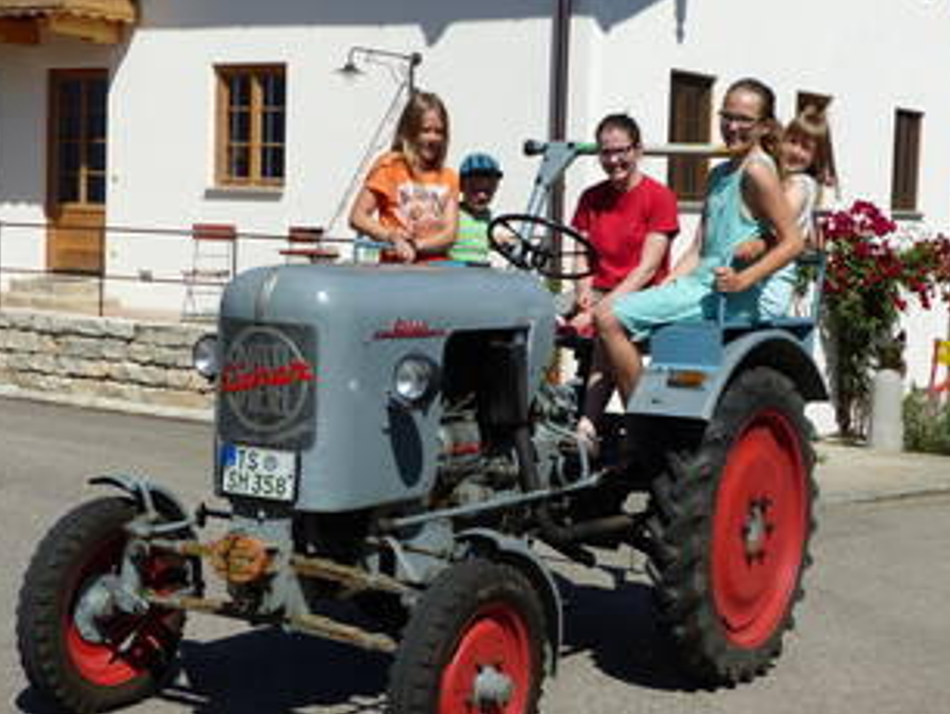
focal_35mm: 64
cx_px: 553
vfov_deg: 23.0
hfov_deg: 30.2
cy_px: 335
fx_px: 1758
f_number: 4
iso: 100
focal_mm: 8.7
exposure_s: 1/1300
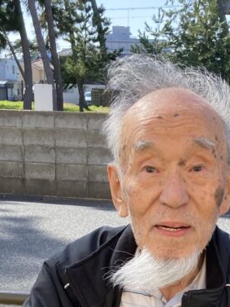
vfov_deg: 23.0
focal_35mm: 76
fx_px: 673
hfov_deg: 19.4
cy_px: 392
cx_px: 145
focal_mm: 3.99
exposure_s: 1/500
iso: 20
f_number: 1.8
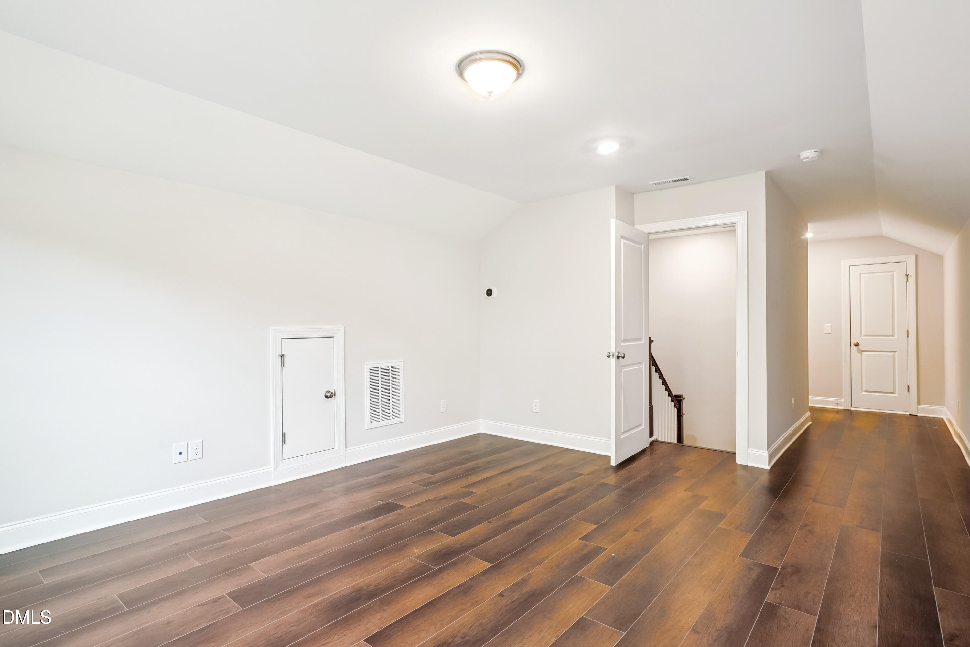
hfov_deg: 93.3
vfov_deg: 70.4
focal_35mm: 17
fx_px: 458
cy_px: 324
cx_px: 485
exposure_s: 1/13
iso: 100
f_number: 8
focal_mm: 17
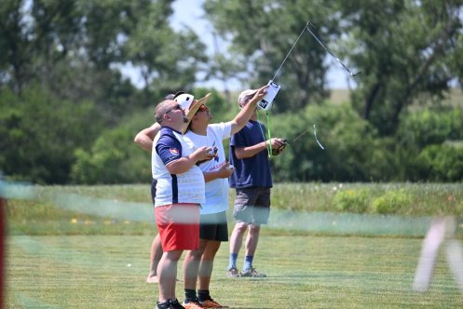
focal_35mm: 400
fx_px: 5147
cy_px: 154
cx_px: 232
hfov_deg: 5.2
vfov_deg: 3.4
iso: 320
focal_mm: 400
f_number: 6.3
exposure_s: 1/800
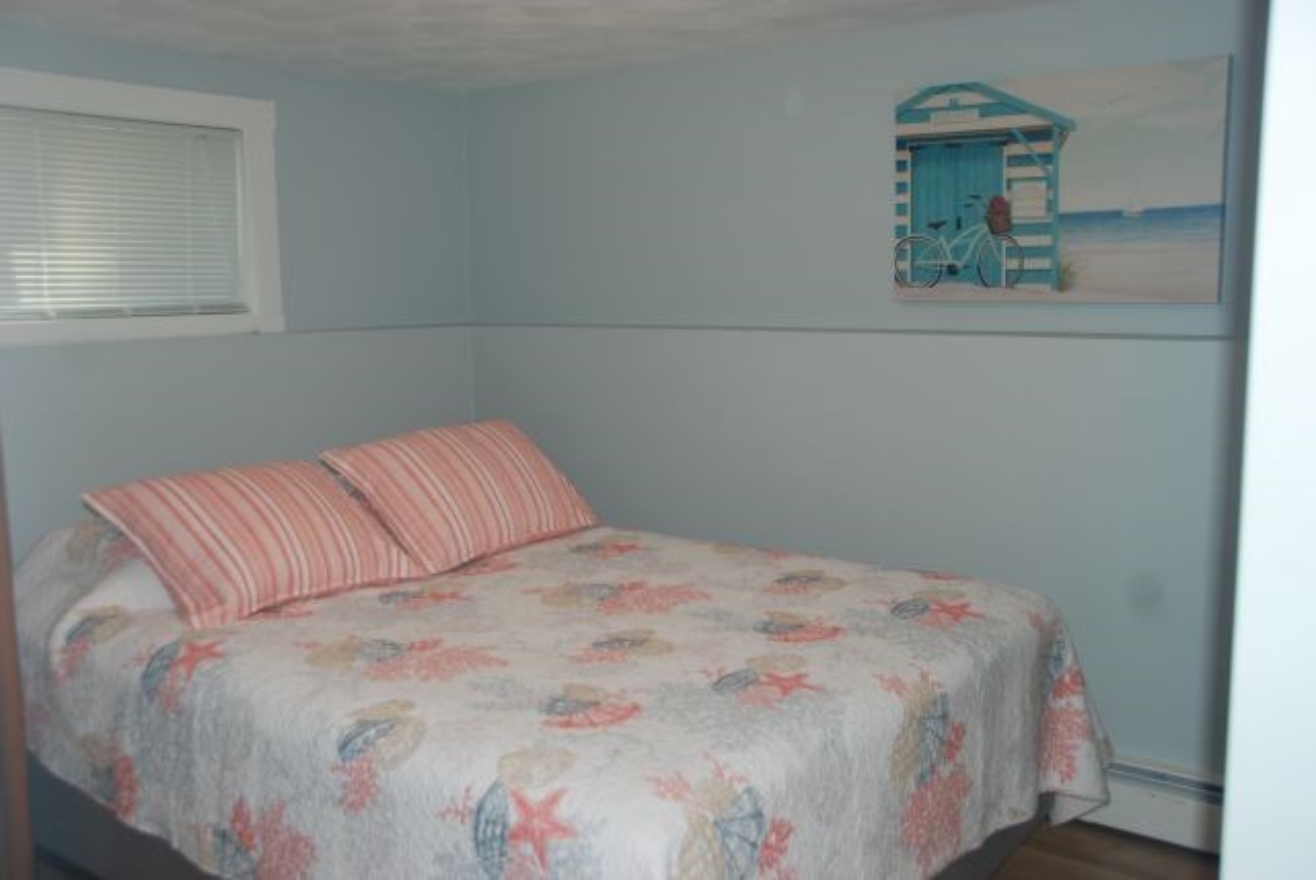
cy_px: 440
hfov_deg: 57.2
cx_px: 658
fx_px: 1207
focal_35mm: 33
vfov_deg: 40.0
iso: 250
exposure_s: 1/60
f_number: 3.8
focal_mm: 22
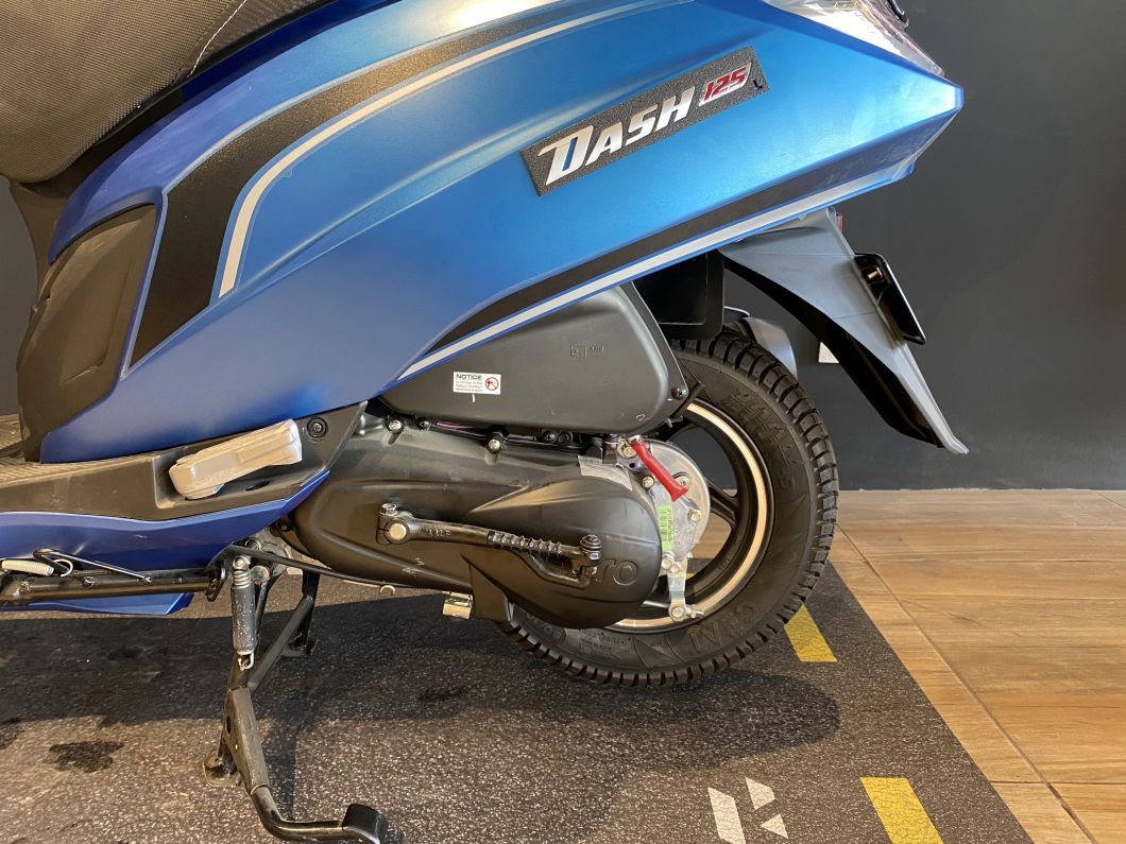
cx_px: 563
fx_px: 846
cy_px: 422
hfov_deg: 67.3
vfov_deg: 53.1
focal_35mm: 26
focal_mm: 4.25
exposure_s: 1/50
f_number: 1.8
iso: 200
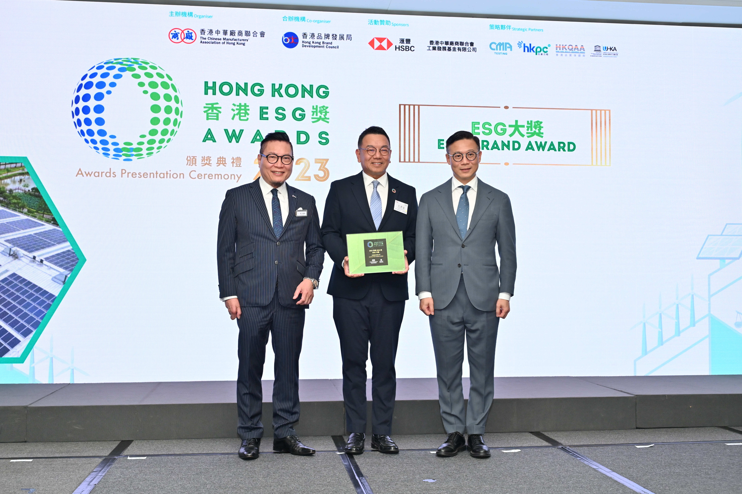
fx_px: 844
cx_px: 371
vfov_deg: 32.6
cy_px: 247
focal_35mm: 41
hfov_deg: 47.4
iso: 1600
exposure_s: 1/160
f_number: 5
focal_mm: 41
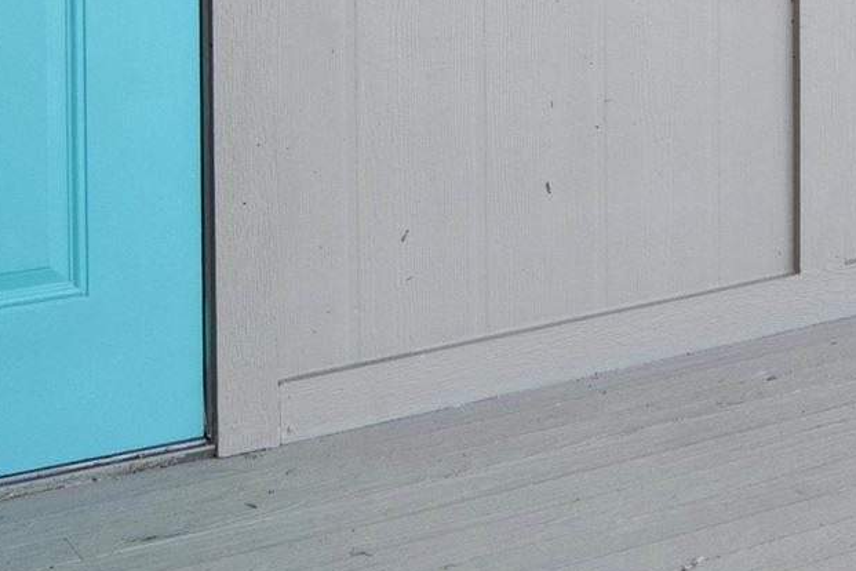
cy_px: -448
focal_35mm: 89
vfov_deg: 13.8
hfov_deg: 22.3
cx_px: 762
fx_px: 2116
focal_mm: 18
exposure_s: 1/50
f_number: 11
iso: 200
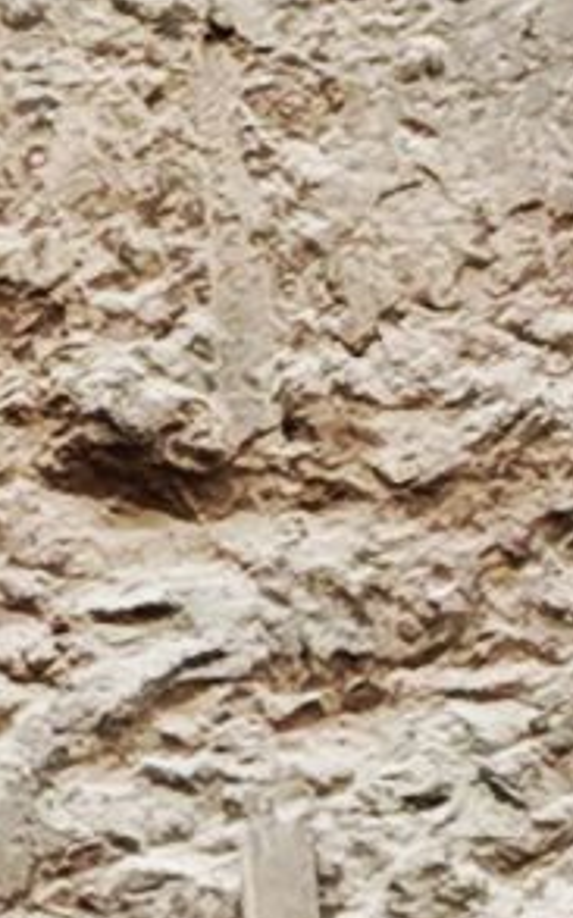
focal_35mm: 333
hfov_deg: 3.8
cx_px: -1434
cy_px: 9
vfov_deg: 6.3
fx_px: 8324
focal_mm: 5.56
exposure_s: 1/120
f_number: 1.6
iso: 125
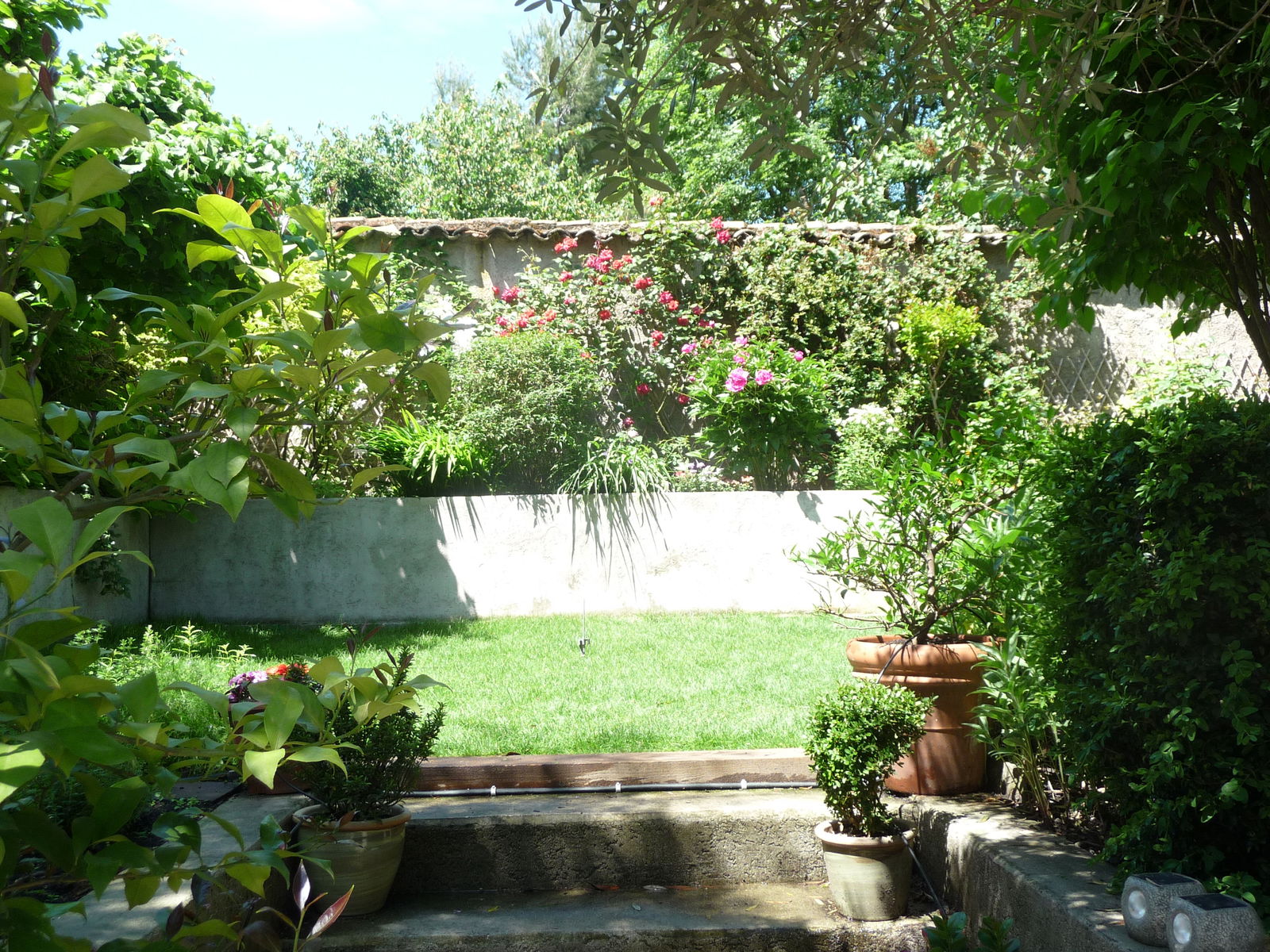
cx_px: 635
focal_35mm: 32
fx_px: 1174
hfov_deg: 56.8
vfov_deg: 44.2
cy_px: 476
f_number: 3.5
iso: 100
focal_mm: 5.3
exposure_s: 1/160
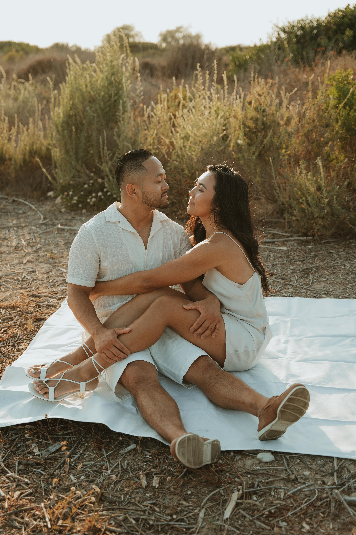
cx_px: 178
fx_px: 734
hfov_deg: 27.3
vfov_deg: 40.0
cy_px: 268
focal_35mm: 50
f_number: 3.2
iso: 100
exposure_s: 1/400
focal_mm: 49.5
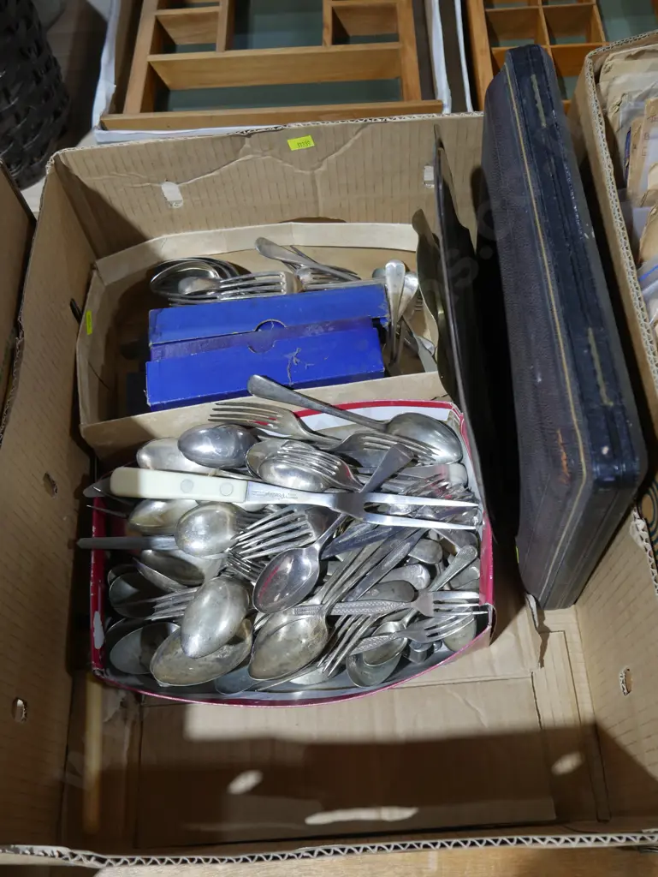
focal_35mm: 30
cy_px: 438
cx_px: 329
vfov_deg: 59.9
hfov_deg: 46.8
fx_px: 760
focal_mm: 15
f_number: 3.6
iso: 400
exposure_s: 1/60
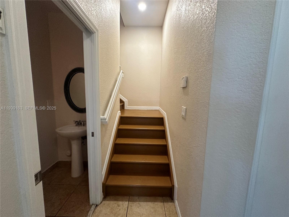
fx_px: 117
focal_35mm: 14
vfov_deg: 85.7
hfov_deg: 102.1
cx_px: 144
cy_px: 108
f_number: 2.2
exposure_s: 1/60
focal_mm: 2.22
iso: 320
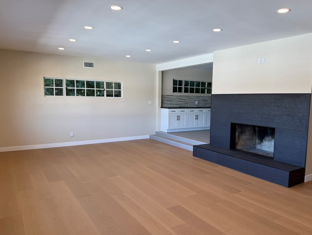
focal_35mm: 27
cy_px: 124
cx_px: 174
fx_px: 243
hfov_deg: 65.1
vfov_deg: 51.4
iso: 64
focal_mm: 6.76
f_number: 1.78
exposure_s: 1/117
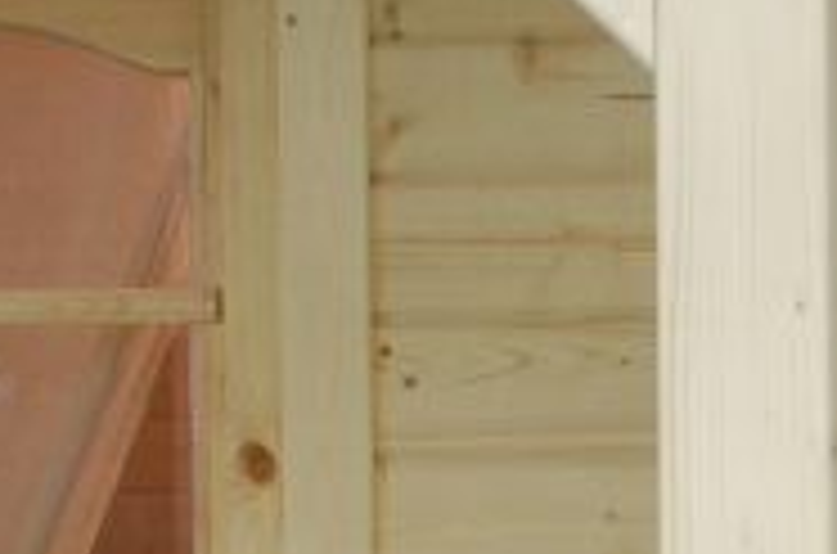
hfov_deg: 9.4
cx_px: 198
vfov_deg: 6.3
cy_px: 459
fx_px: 5056
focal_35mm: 218
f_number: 4.8
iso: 800
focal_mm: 30
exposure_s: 1/13
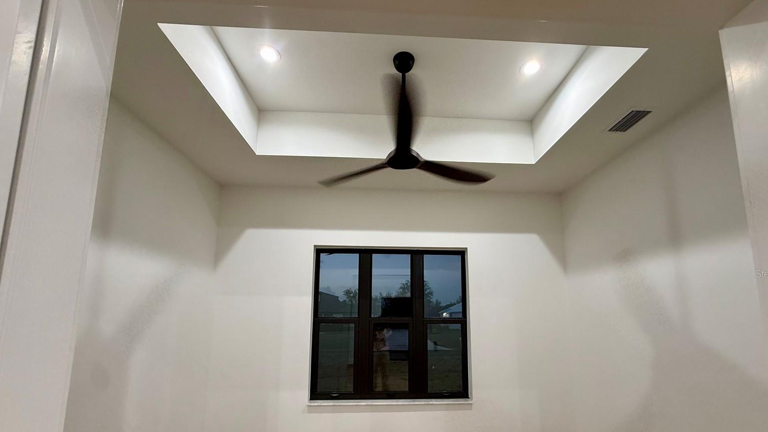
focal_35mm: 16
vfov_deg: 66.0
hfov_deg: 99.3
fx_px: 326
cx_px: 400
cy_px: 273
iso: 250
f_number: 2.2
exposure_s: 1/60
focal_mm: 2.22
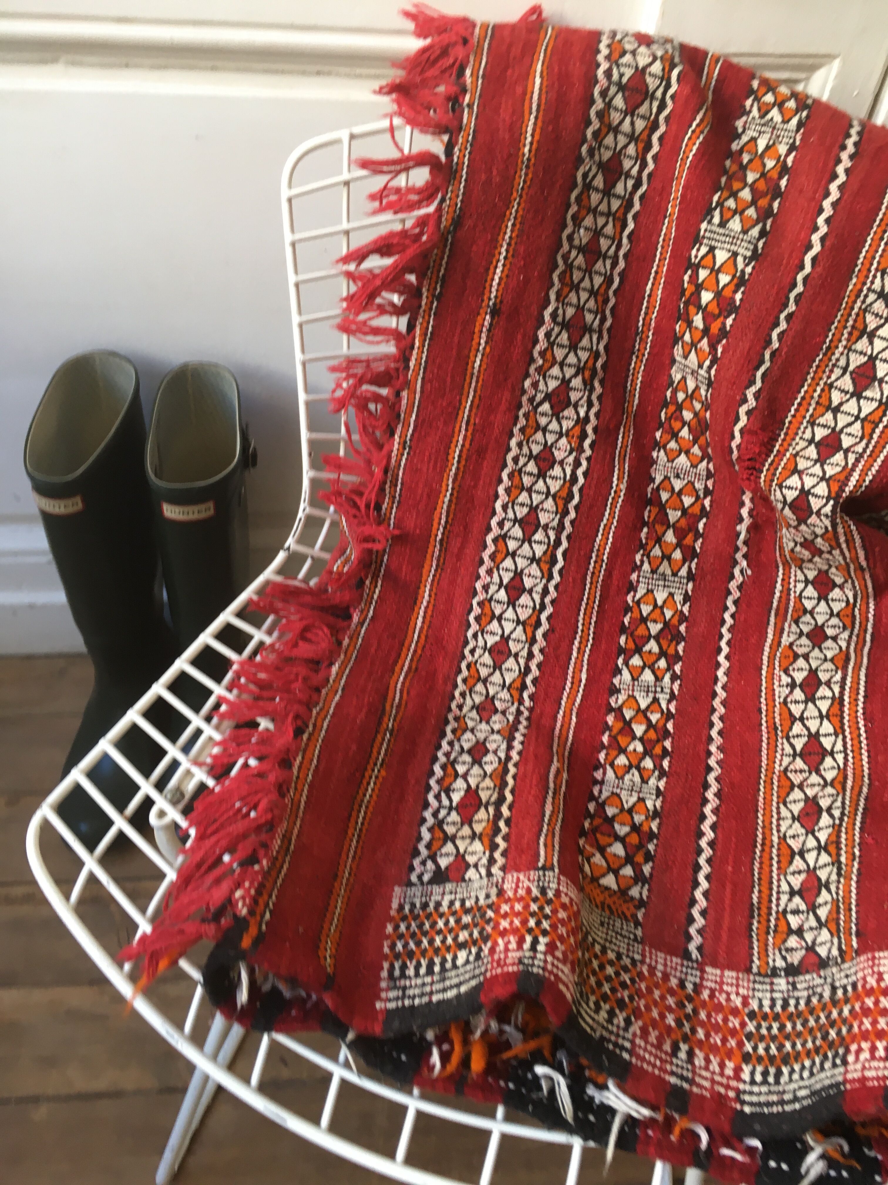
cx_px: 444
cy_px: 592
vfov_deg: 61.7
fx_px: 992
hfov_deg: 48.2
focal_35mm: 29
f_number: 2.2
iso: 64
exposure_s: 1/33
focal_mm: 4.15
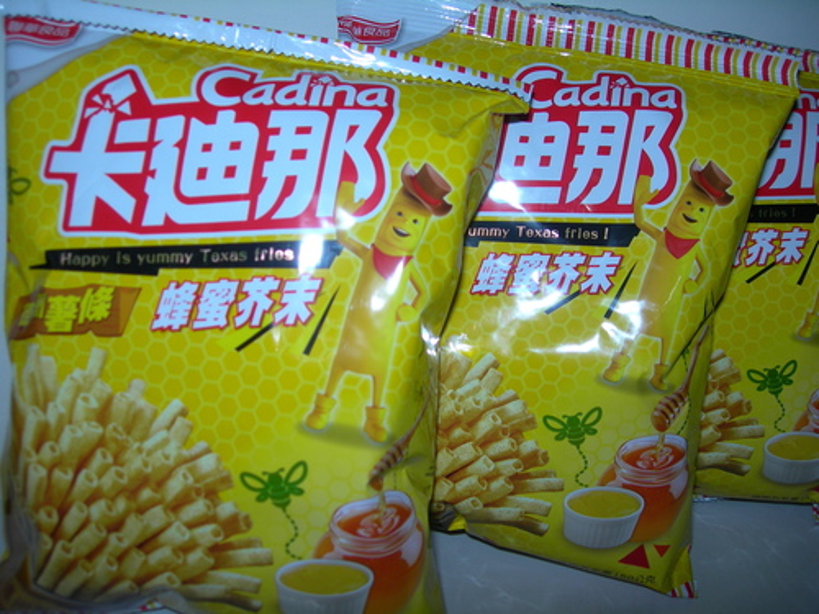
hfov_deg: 49.0
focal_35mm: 38
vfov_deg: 37.7
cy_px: 307
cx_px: 410
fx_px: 899
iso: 50
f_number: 2.8
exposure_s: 1/60.1
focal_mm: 7.8
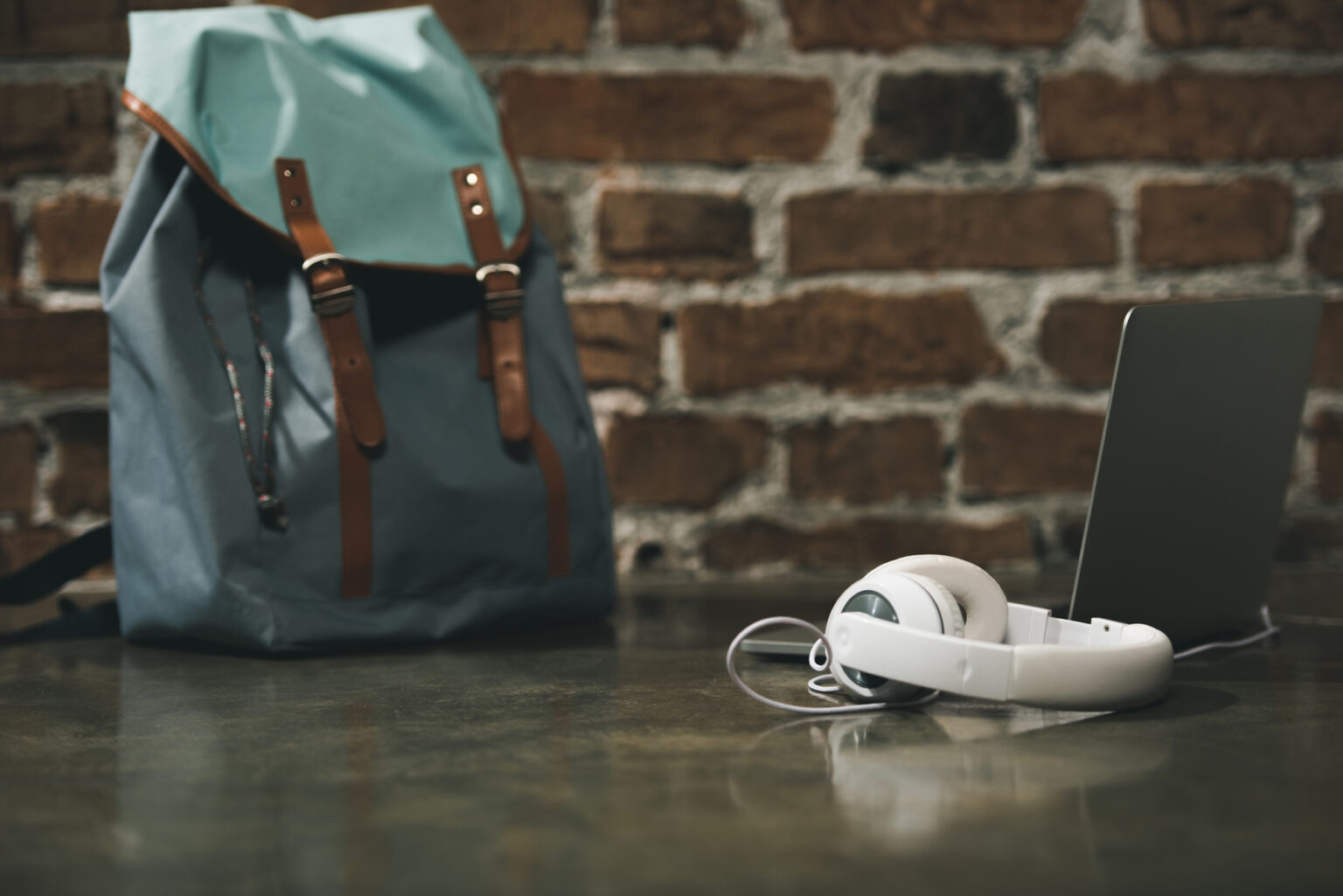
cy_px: 448
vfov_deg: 12.5
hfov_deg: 18.6
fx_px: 4105
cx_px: 672
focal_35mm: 110
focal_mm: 110
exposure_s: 1/200
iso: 100
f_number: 2.8
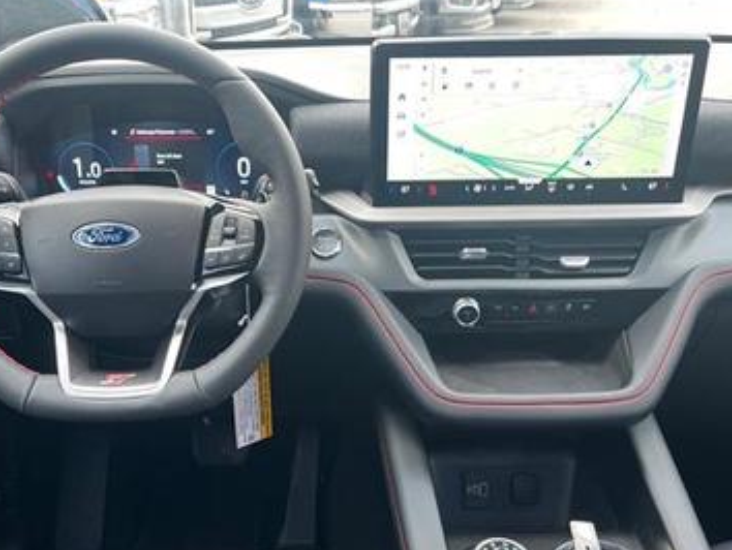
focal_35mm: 37
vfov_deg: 38.3
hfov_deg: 50.0
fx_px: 783
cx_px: 329
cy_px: 366
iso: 125
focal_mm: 5.1
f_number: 1.6
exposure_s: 1/100
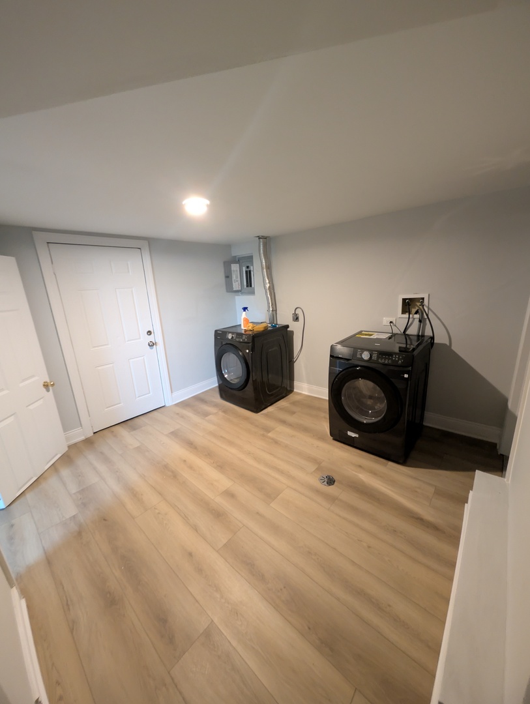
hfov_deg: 94.6
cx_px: 265
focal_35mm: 12
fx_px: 244
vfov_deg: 110.5
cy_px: 352
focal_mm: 2.02
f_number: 1.7
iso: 249
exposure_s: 1/23.4
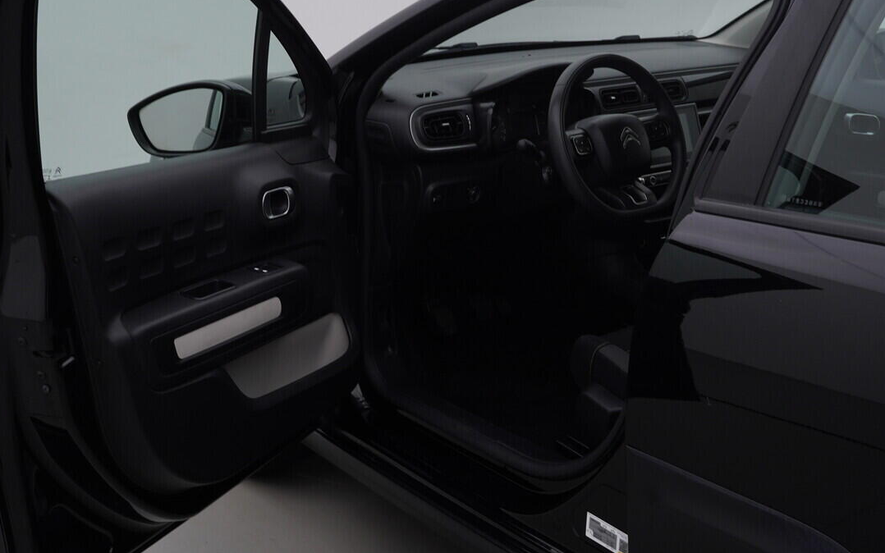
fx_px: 1182
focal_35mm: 49
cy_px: 266
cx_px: 387
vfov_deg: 26.3
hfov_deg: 41.0
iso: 125
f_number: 5
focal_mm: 24
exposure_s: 1/125
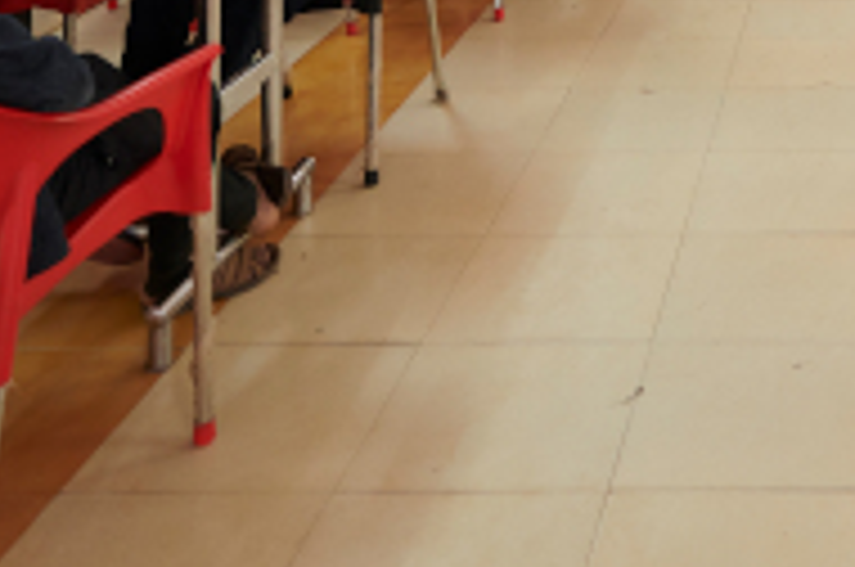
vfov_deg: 18.7
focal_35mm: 59
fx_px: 1399
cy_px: -398
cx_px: 855
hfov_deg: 31.4
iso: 400
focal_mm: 14
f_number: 2.8
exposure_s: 1/30
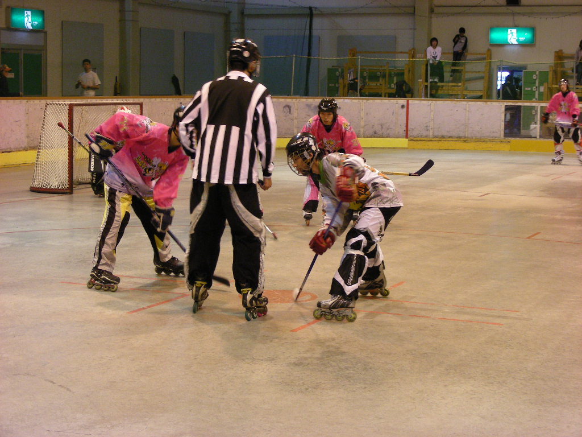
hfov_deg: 27.8
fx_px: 1177
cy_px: 218
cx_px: 291
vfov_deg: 21.0
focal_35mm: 70
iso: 200
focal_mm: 11.7
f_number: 3.5
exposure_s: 1/23.6
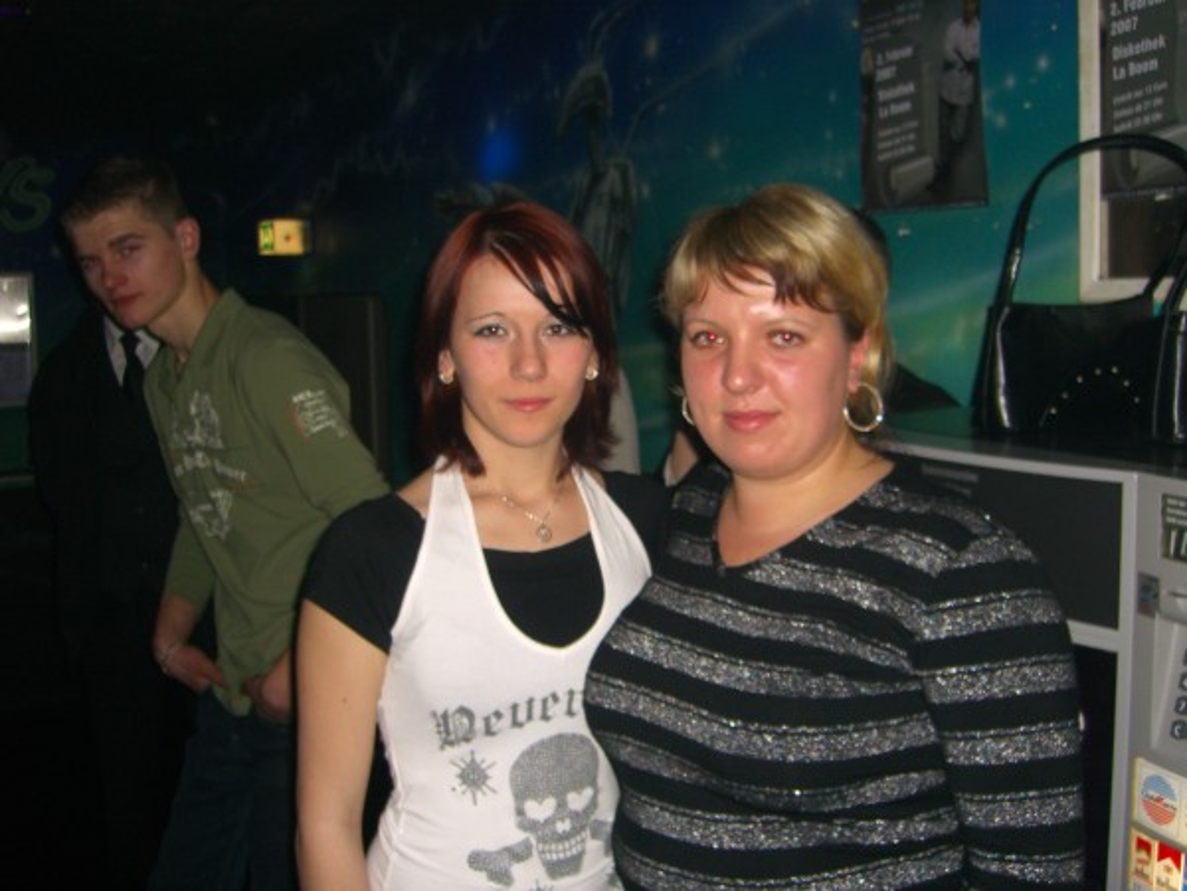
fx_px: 1303
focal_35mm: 38
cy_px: 446
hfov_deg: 49.0
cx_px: 594
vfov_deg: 37.7
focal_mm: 7.9
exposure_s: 1/60
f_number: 2.8
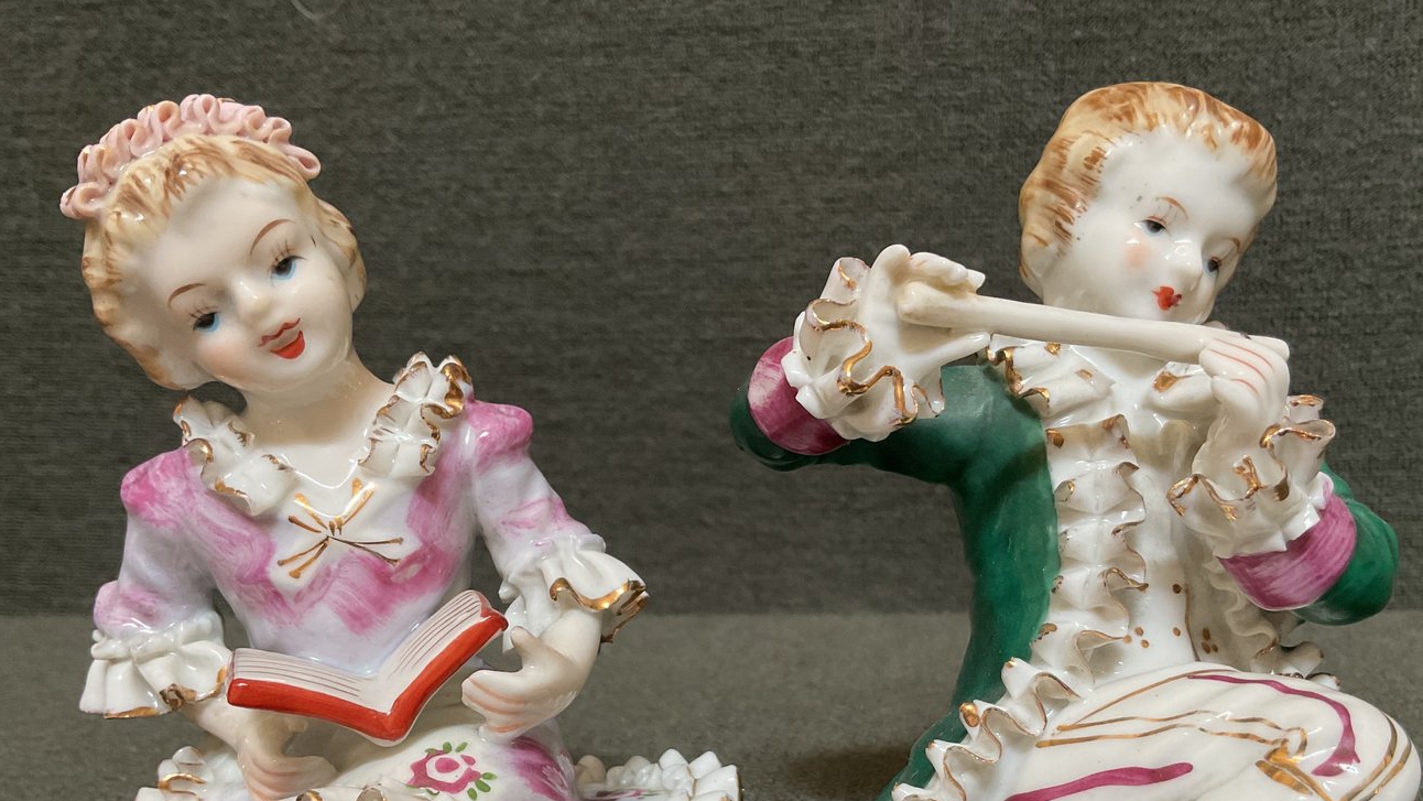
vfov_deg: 31.4
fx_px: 1396
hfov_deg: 53.9
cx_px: 776
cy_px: 603
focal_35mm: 37
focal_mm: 3
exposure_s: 1/60
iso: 64
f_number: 1.8
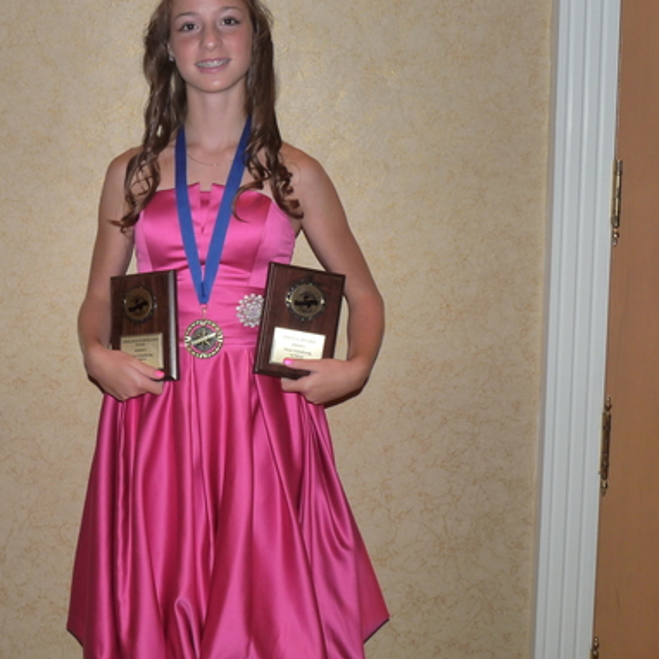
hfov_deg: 38.5
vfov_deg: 39.1
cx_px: 198
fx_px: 926
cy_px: 274
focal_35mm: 43
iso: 160
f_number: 2.8
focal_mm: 5.2
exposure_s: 1/30
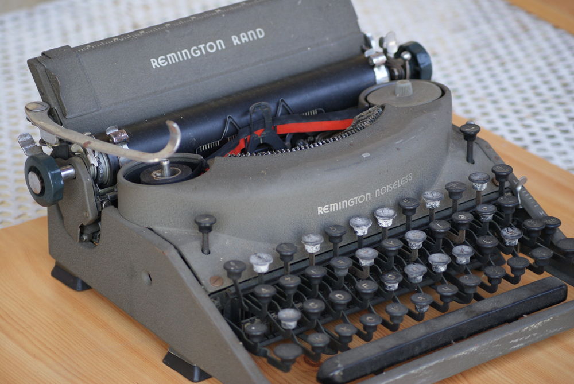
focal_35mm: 112
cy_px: 192
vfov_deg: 12.2
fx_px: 1796
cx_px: 287
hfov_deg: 18.2
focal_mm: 75
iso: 400
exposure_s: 1/100
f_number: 4
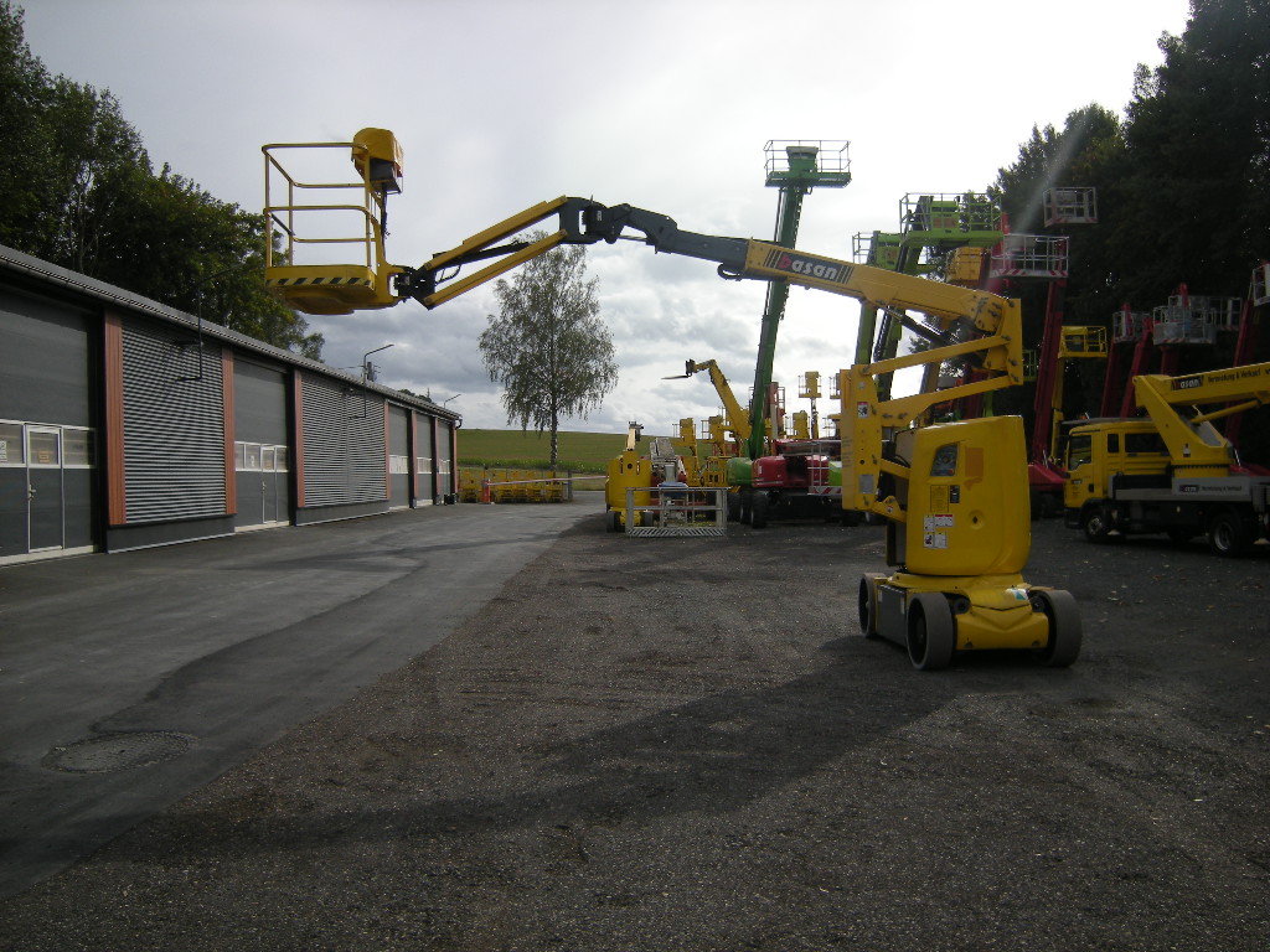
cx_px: 635
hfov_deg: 63.4
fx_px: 1027
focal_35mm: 28
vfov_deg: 49.7
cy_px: 476
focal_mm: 4.7
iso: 64
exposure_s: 1/337
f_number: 5.6
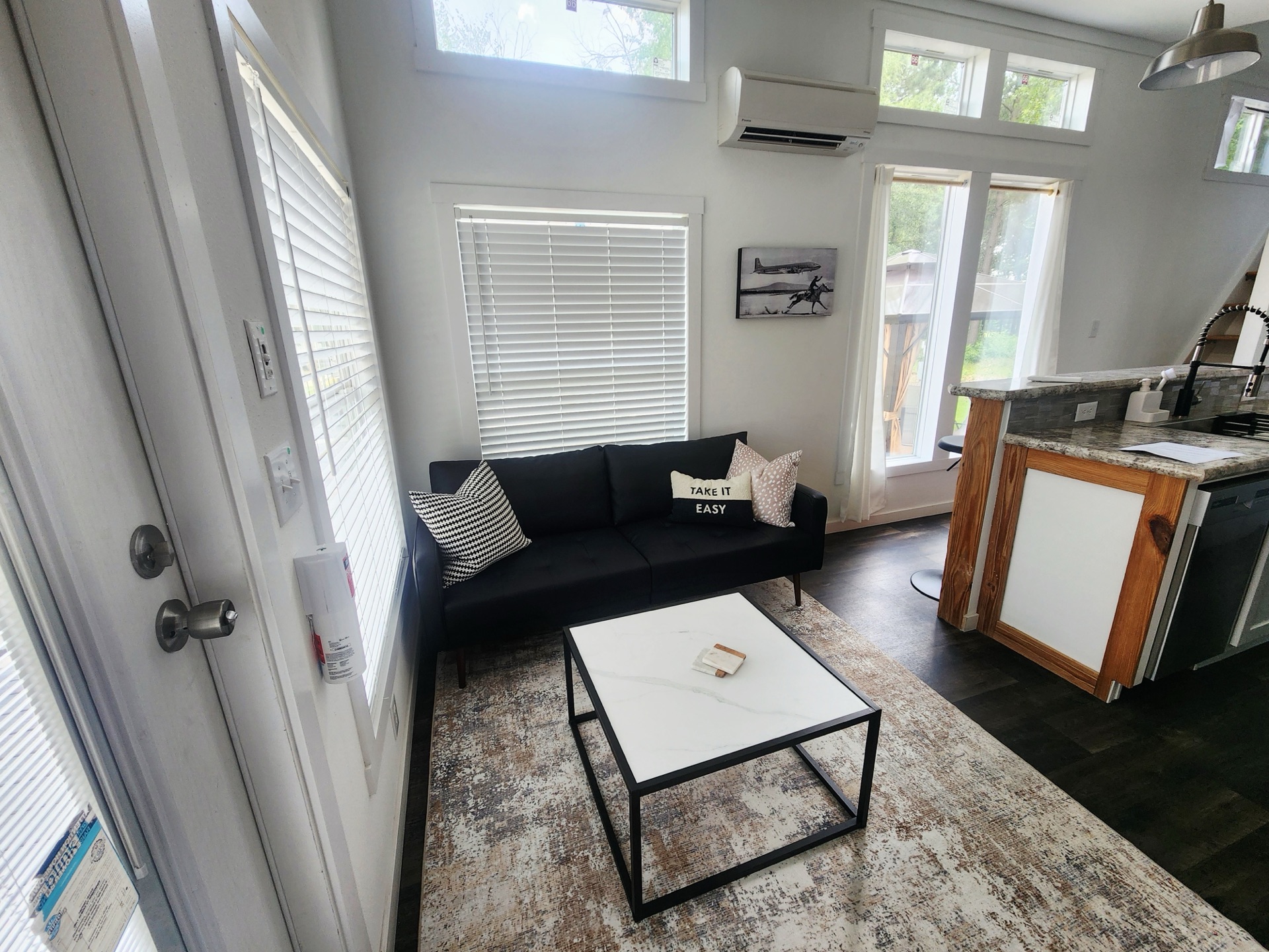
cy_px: 476
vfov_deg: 89.9
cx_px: 634
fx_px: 477
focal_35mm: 13
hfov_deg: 106.2
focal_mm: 2.2
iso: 80
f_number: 2.2
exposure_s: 1/60.2
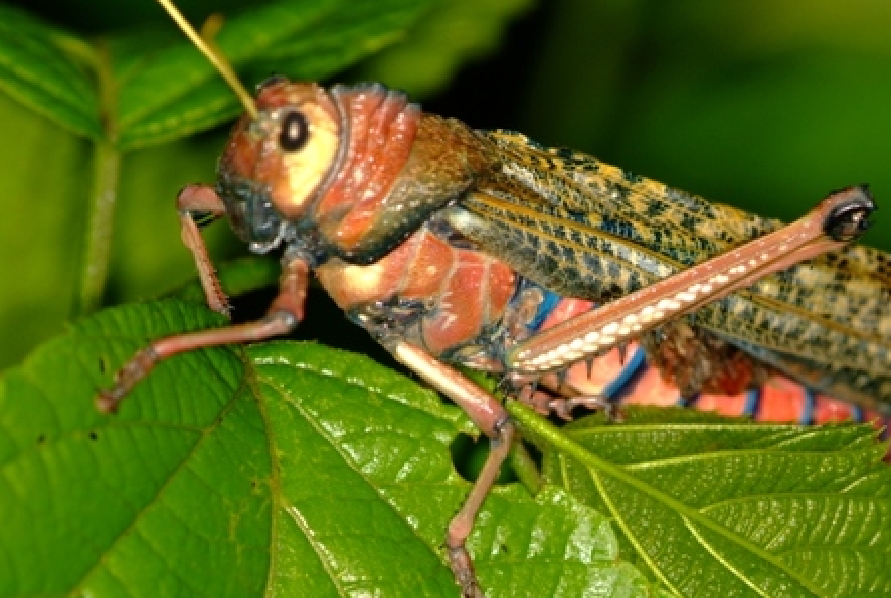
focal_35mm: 433
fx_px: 10735
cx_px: 471
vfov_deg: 3.2
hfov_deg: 4.8
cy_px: 284
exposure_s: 1/60
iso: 200
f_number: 5.6
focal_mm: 200
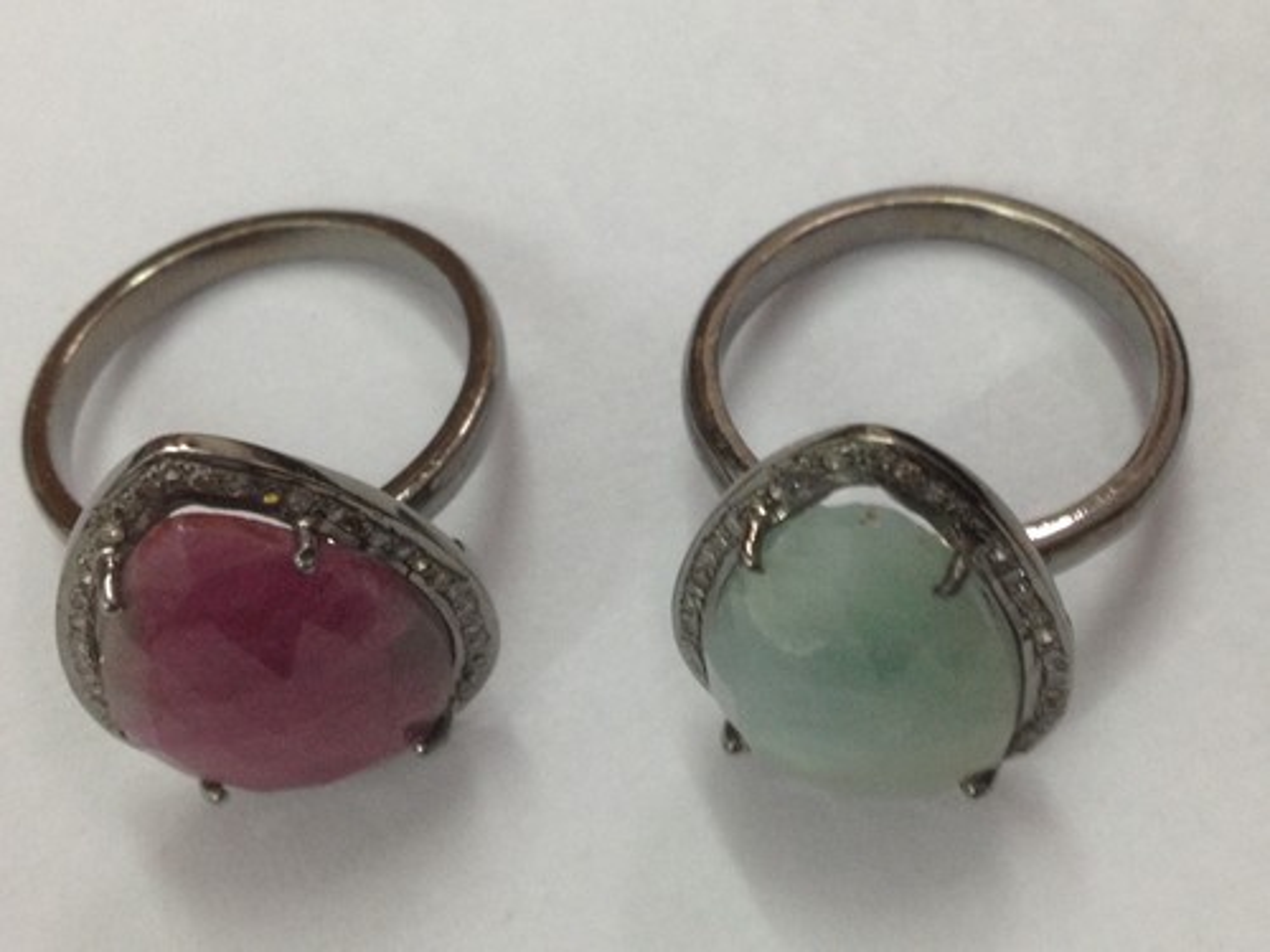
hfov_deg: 52.6
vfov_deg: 40.7
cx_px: 635
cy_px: 476
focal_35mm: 35
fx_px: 1284
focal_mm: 4.28
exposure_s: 1/20
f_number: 2.4
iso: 100
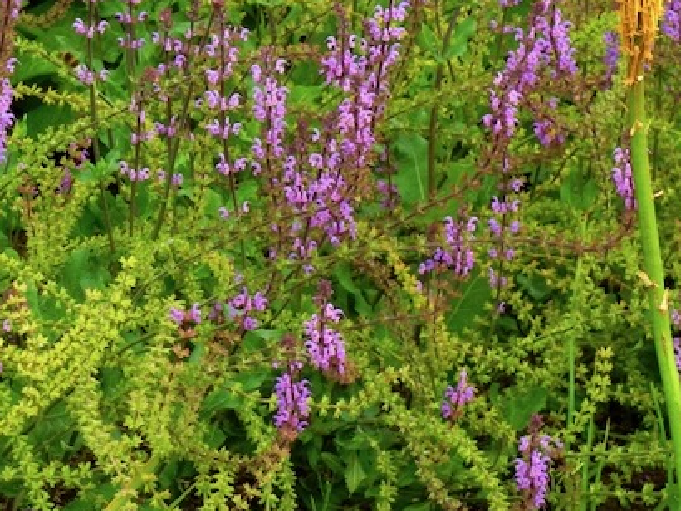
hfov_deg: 9.9
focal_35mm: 199
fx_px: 3917
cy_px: 111
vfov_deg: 7.5
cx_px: 410
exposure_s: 1/102
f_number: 4.5
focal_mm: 18.3
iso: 160
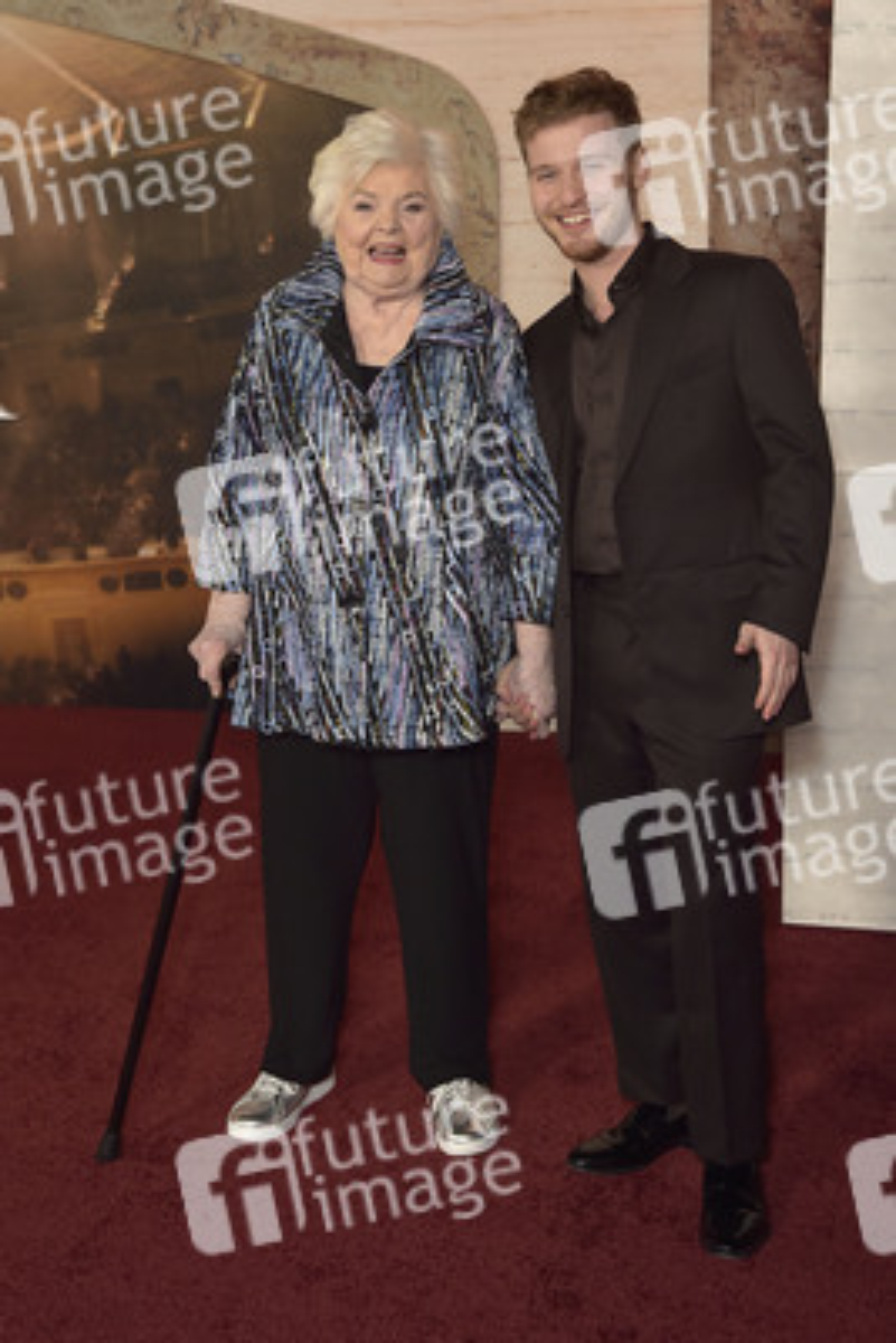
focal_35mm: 52
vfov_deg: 38.2
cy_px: 672
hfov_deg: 26.0
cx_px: 448
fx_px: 1940
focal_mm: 52
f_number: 5.6
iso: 1000
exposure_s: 1/250
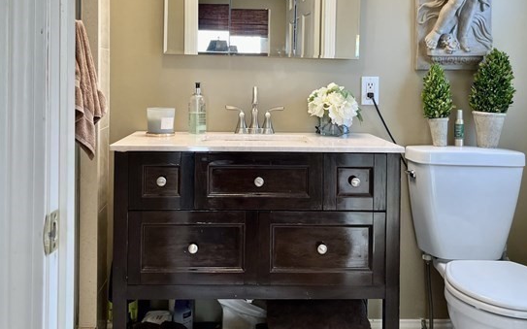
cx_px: 260
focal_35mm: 39
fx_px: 560
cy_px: 88
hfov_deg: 50.4
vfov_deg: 32.2
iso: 80
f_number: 1.6
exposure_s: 1/120
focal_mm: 5.1
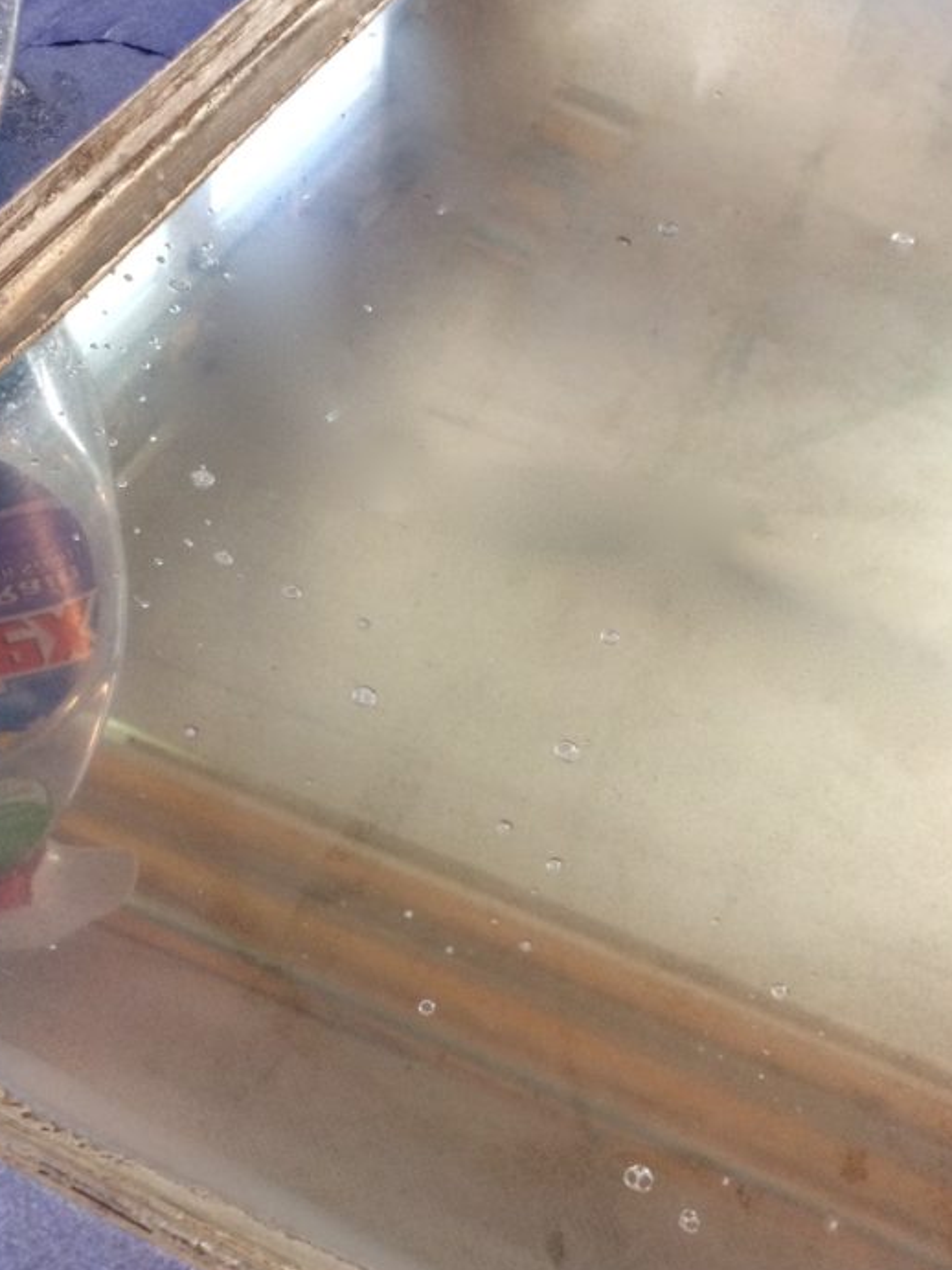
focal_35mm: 43
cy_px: 717
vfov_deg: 43.8
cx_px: 472
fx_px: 1577
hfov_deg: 33.6
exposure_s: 1/30
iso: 125
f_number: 2.2
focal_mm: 4.15
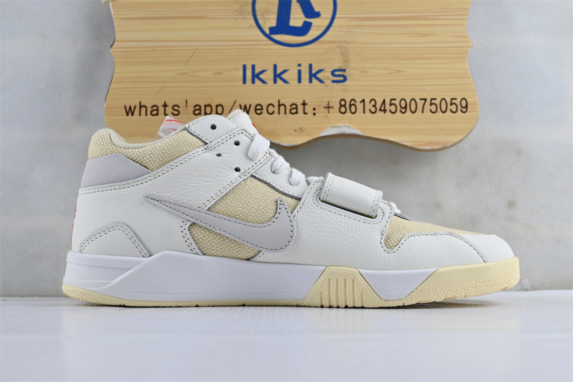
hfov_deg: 40.5
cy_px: 191
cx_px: 286
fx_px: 776
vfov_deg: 27.7
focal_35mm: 49
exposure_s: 1/60
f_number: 5
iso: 100
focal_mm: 32.5
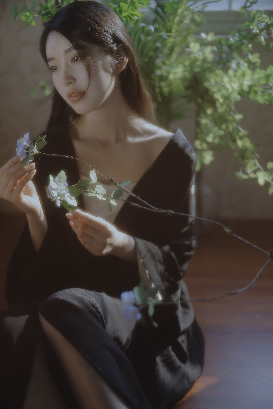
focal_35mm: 49
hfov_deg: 27.5
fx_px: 557
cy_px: 204
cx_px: 136
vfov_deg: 40.3
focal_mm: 50
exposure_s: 1/250
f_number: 1.4
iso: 100
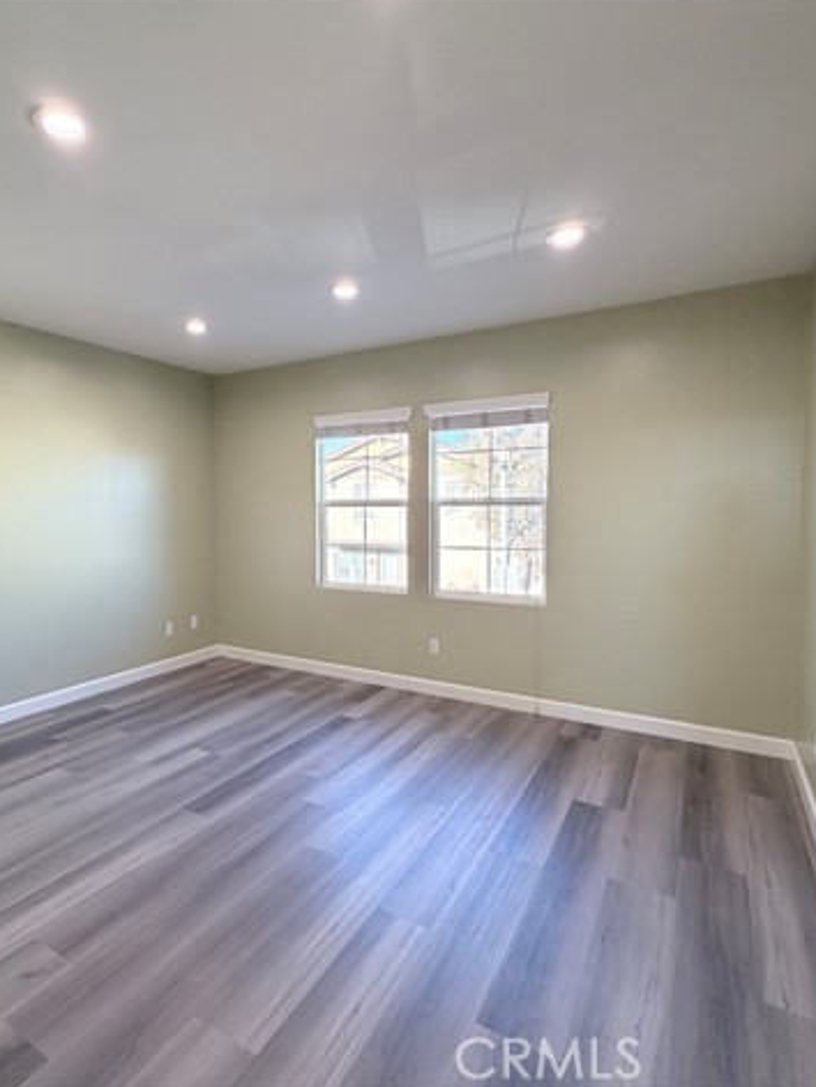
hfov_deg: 68.0
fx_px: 597
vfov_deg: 84.7
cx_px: 325
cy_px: 539
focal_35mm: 19
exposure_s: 1/120
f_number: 2.2
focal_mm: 2.22
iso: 250
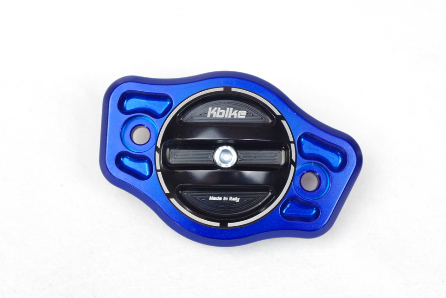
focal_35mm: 60
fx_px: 743
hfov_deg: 33.4
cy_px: 149
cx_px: 223
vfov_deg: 22.6
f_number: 4.5
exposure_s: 1/13
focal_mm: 40
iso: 100
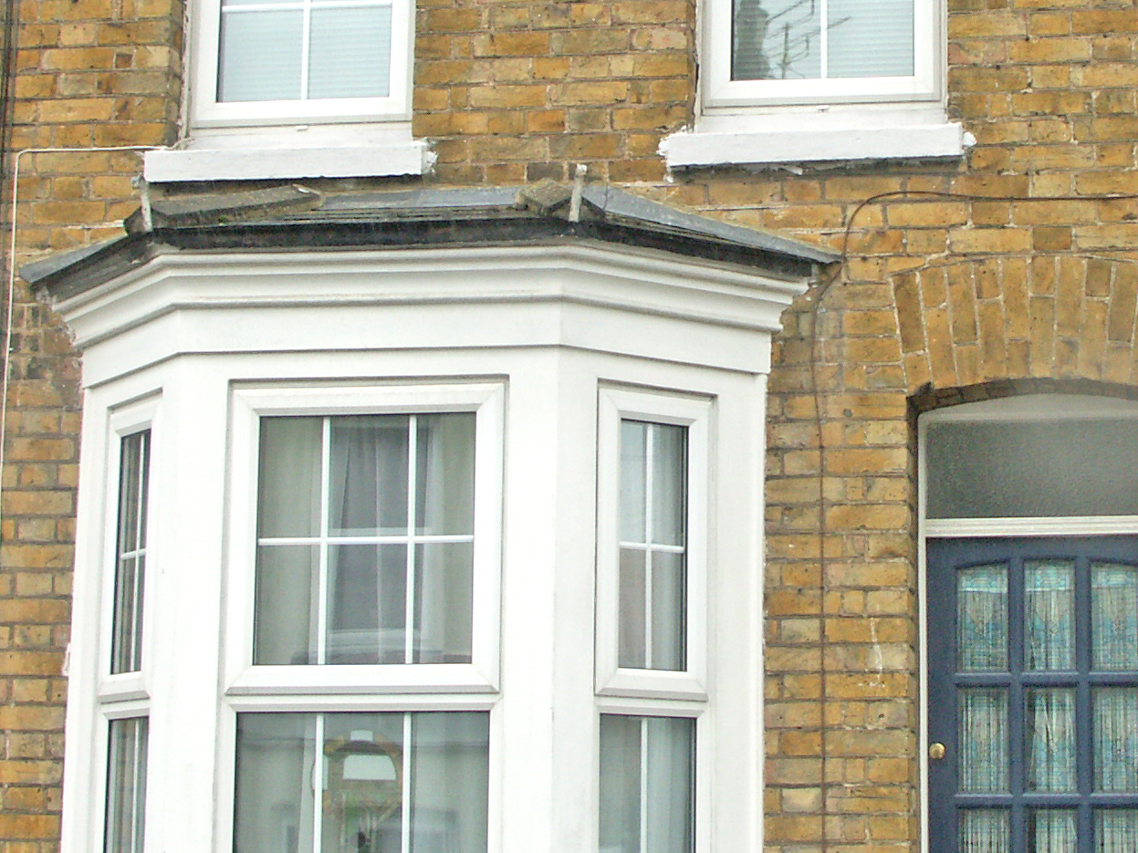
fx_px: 2926
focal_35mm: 89
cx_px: 755
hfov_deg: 21.9
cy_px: 279
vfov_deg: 16.6
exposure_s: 1/100
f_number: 4.5
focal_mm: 8.74
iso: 64
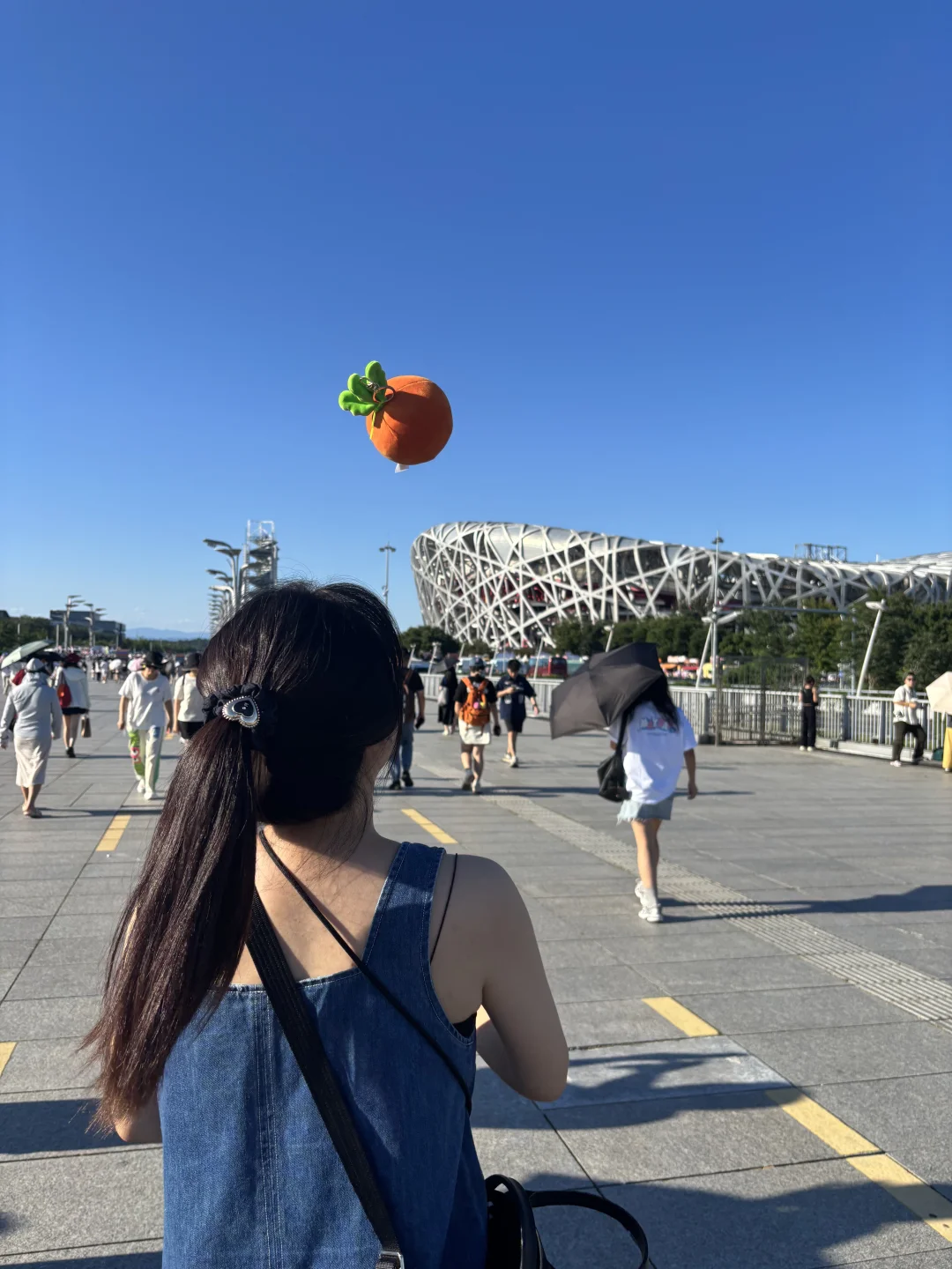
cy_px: 634
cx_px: 476
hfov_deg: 53.1
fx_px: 953
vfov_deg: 67.3
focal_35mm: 26
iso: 50
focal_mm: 5.96
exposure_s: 1/2933
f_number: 1.6
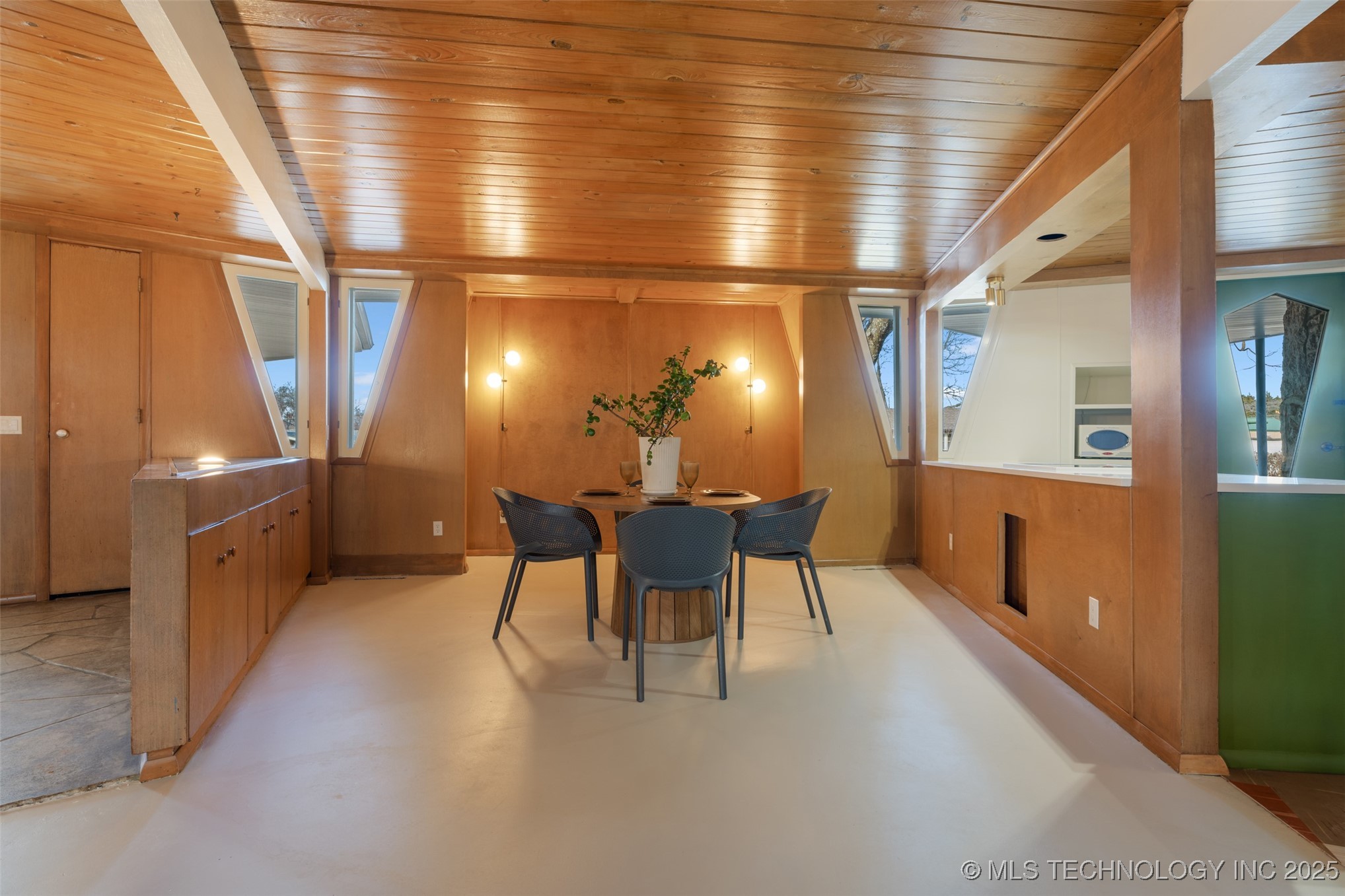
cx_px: 672
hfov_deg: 91.0
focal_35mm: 18
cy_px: 448
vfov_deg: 68.3
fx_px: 661
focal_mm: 17.7
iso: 250
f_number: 9
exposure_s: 3.2
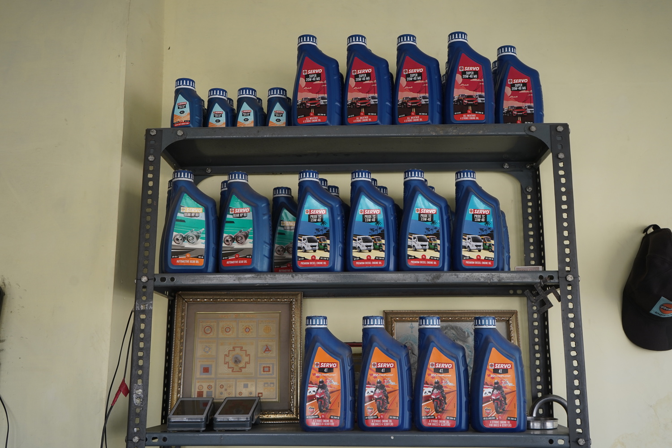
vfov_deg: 35.9
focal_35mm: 37
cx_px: 336
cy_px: 224
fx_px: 691
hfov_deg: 51.9
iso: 500
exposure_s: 1/125
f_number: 5.6
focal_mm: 37
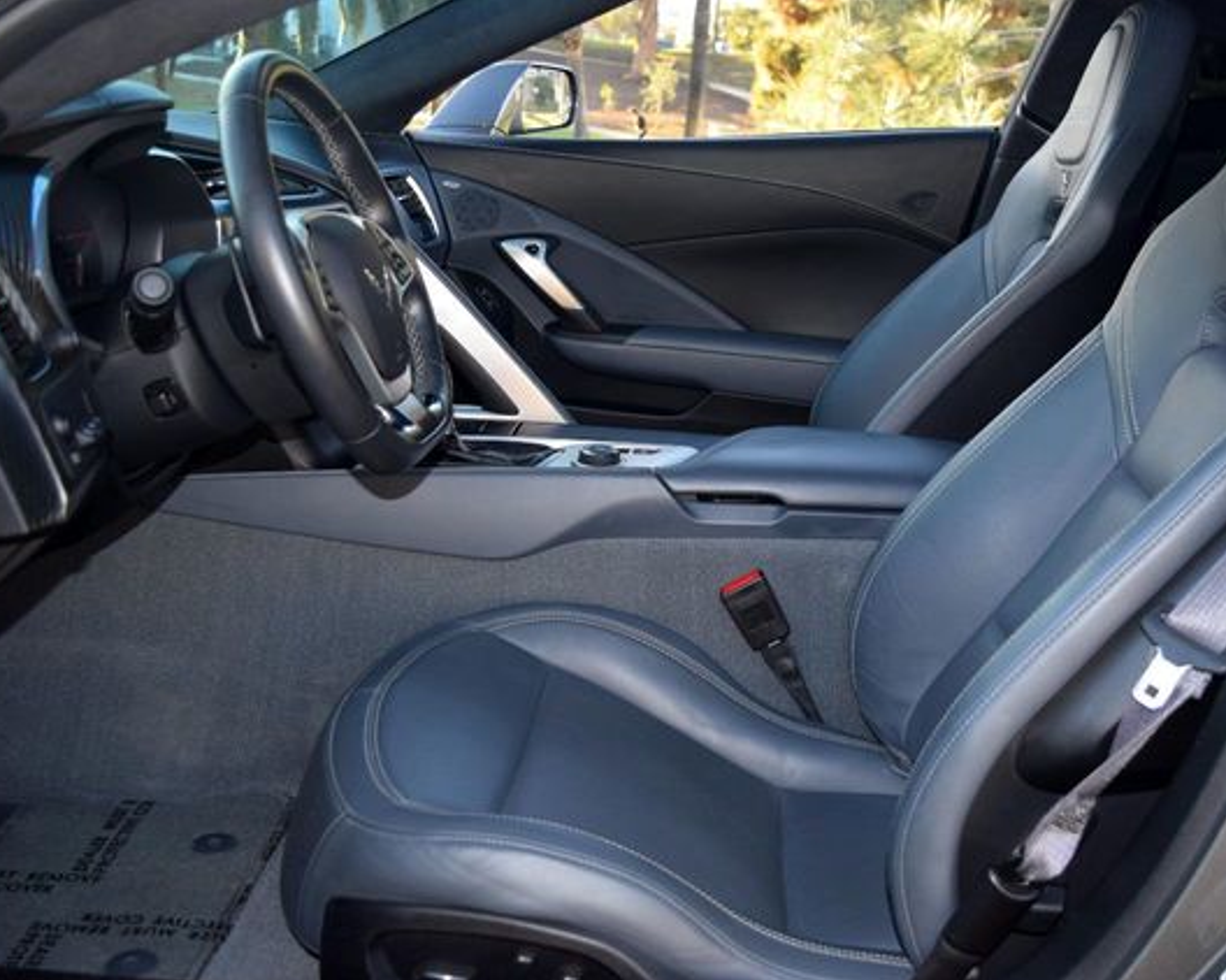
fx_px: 1487
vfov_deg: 36.5
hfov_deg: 44.6
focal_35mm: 41
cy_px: 493
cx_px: 713
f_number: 5
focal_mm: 24
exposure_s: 1/100
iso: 800
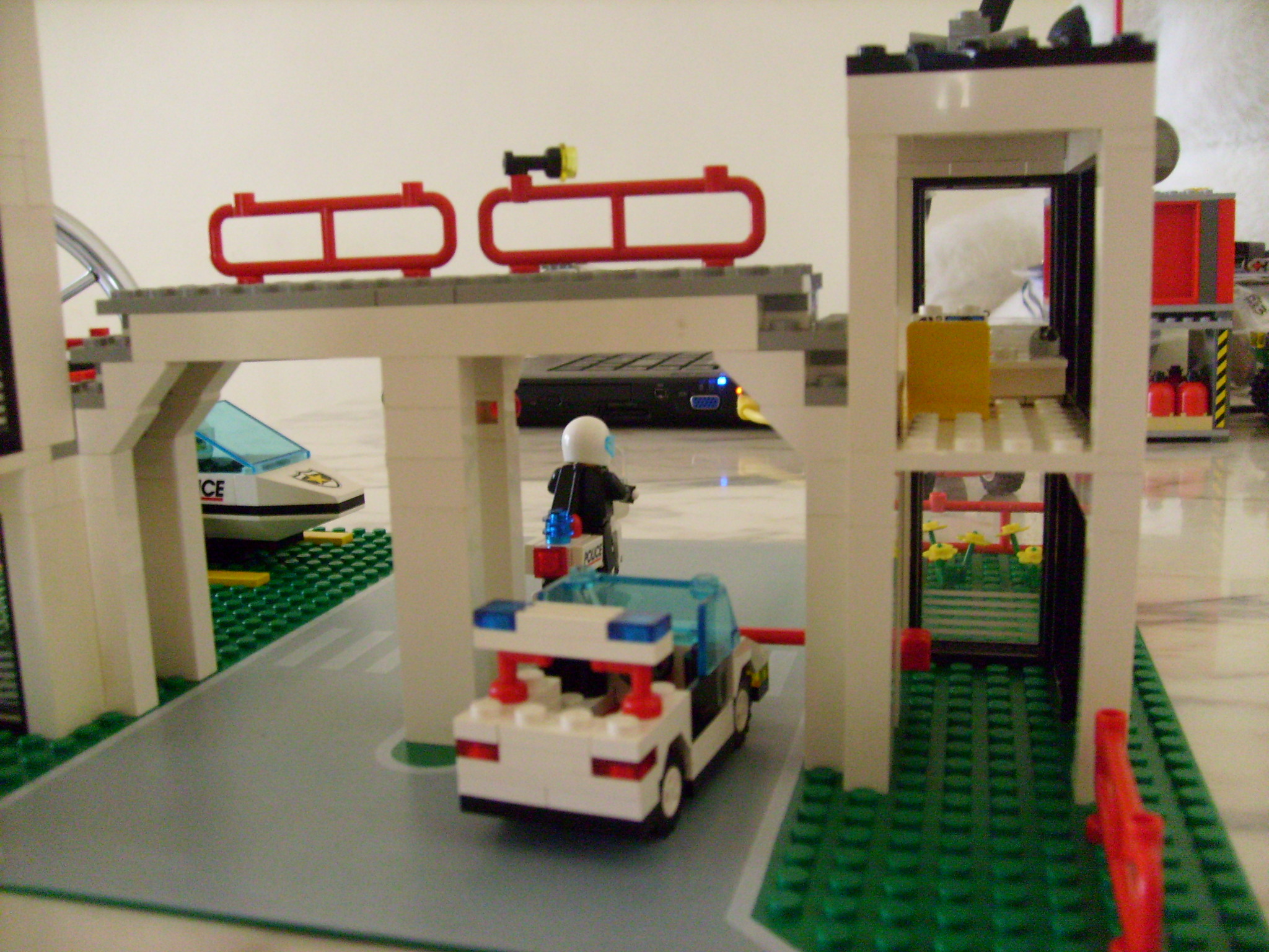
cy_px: 476
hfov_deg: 52.6
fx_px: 1283
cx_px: 634
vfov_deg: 40.7
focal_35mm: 35
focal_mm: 5.8
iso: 200
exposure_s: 1/15
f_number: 2.8
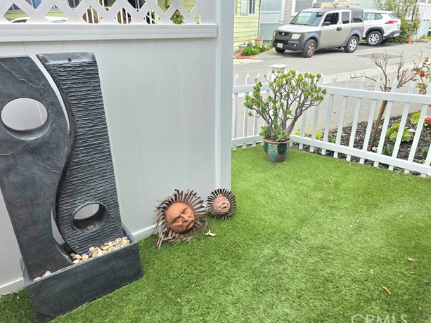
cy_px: 162
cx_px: 217
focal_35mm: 24
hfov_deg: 71.6
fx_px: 299
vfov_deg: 56.8
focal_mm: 6.3
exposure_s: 1/1429
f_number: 1.7
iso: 80
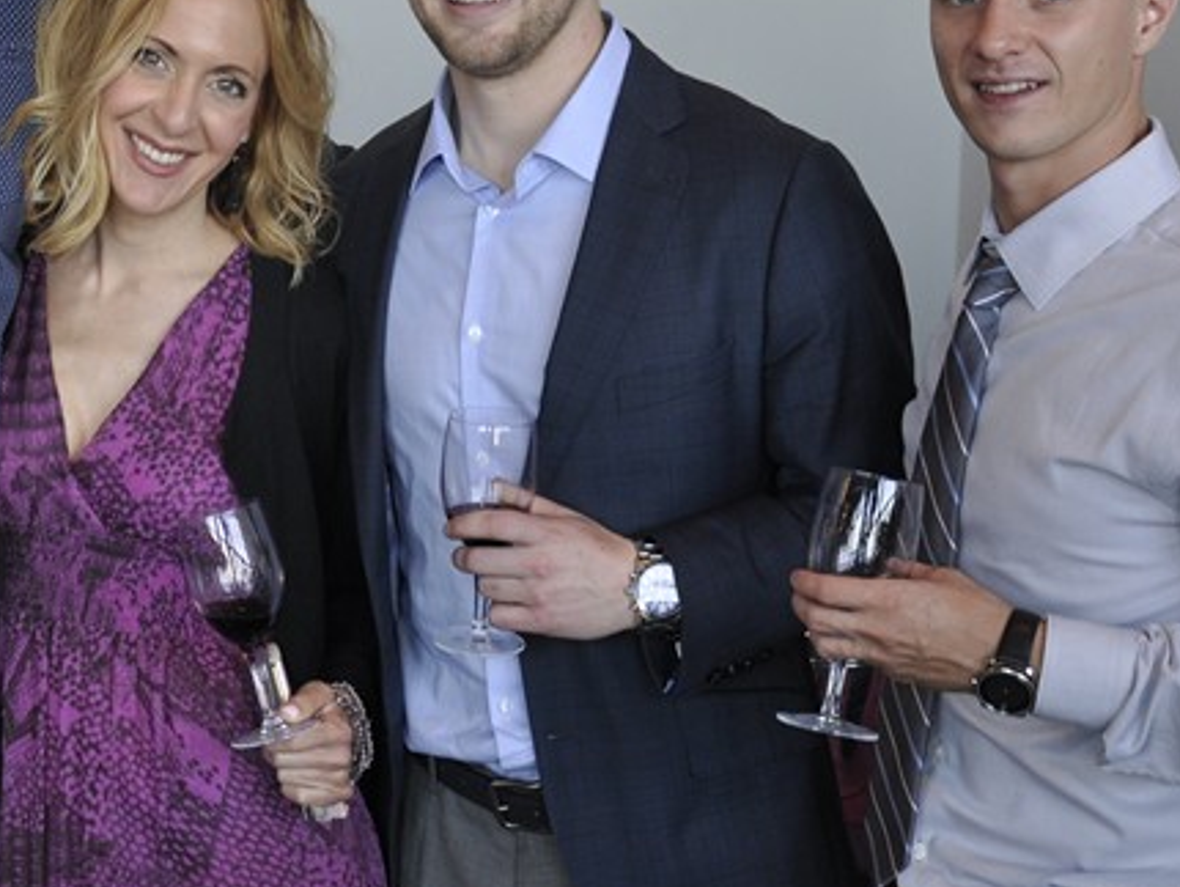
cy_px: 302
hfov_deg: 22.1
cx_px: 195
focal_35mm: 87
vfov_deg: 17.0
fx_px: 2967
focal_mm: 26
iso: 400
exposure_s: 1/60
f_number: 5
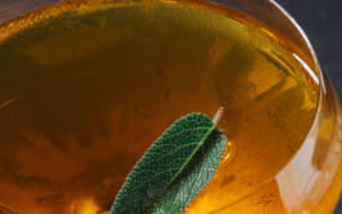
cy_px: 367
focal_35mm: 580
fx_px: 5405
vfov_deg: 2.3
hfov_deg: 3.6
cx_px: 558
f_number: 5.6
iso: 100
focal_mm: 85
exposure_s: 1/200
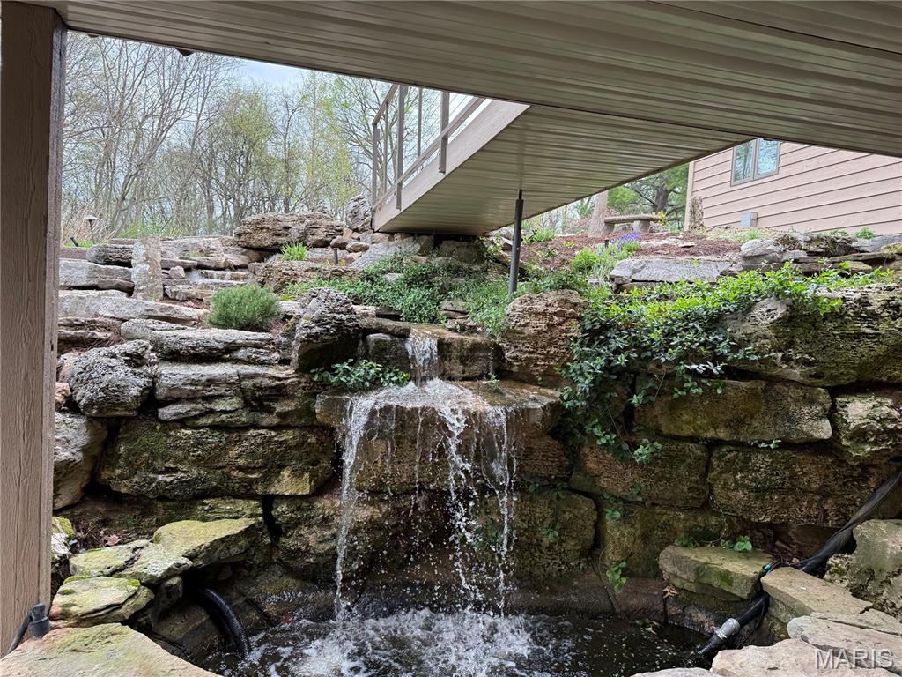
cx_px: 451
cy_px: 338
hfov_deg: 71.6
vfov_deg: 56.8
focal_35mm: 24
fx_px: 625
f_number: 1.78
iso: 100
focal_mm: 6.76
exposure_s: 1/361
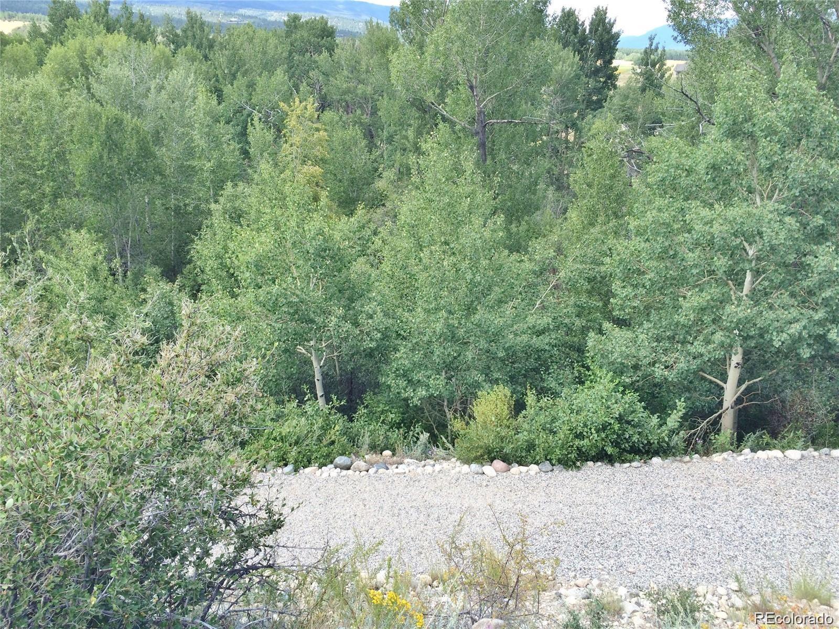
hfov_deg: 61.7
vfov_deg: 48.2
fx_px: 703
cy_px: 314
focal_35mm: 29
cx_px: 420
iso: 32
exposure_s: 1/533
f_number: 2.2
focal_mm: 4.15
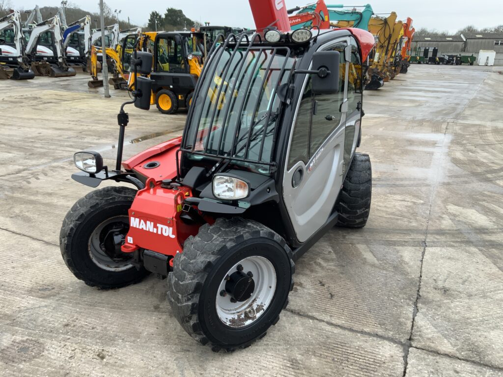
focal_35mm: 29
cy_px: 188
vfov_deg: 48.2
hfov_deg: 61.7
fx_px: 421
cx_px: 252
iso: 16
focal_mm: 3
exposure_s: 1/139
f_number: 1.8
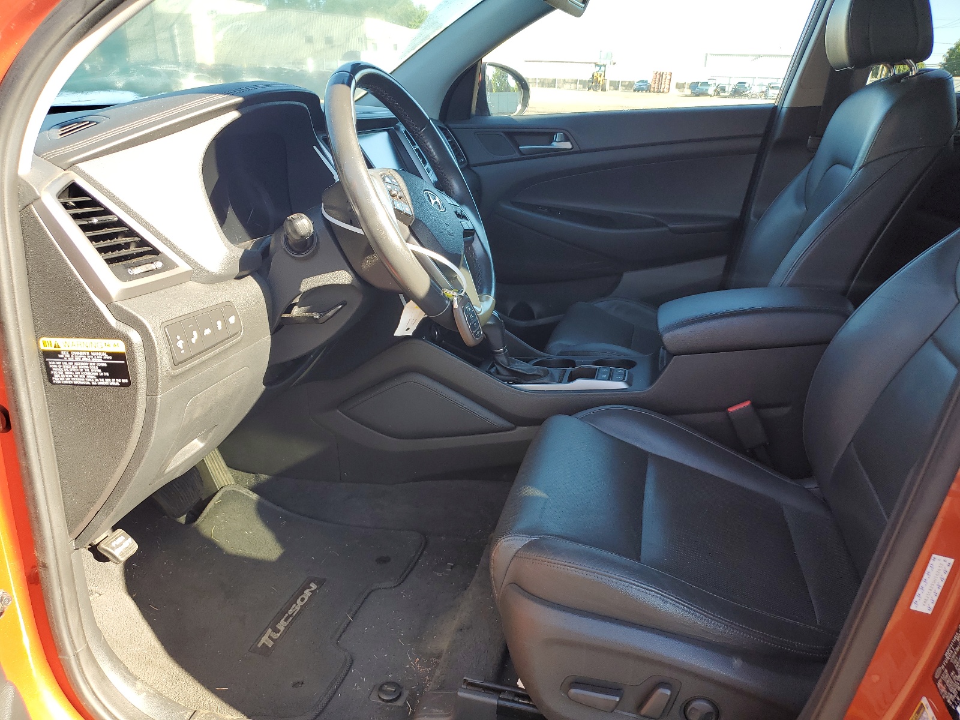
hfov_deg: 67.3
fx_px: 721
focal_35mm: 26
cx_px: 480
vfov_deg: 53.1
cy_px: 360
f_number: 1.5
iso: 50
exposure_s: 1/217
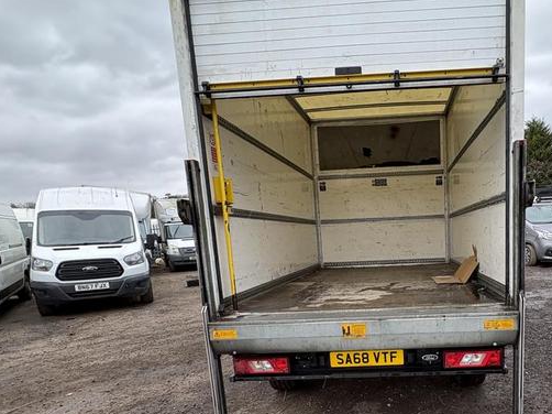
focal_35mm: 25
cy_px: 297
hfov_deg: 66.9
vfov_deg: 53.0
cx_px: 383
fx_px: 398
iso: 80
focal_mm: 2.22
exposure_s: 1/99
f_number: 2.2
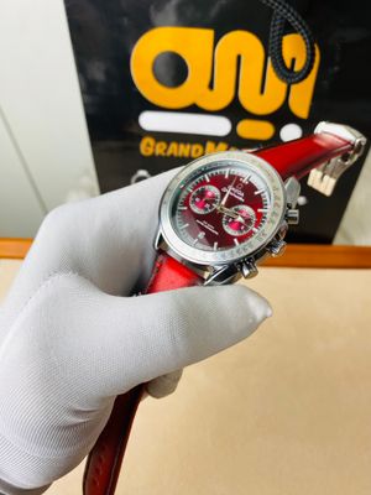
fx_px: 357
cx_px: 186
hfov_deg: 54.9
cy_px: 248
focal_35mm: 25
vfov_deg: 69.4
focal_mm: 4.25
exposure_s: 1/110
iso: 32
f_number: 1.8
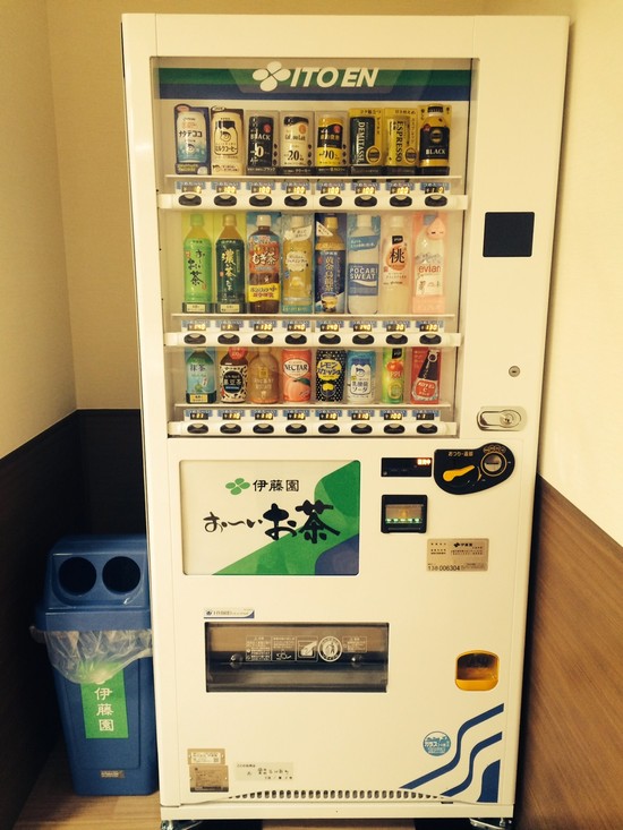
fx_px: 720
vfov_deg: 60.0
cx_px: 312
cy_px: 415
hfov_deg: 46.8
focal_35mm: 30
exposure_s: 1/30
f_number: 2.2
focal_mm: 4.12
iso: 100
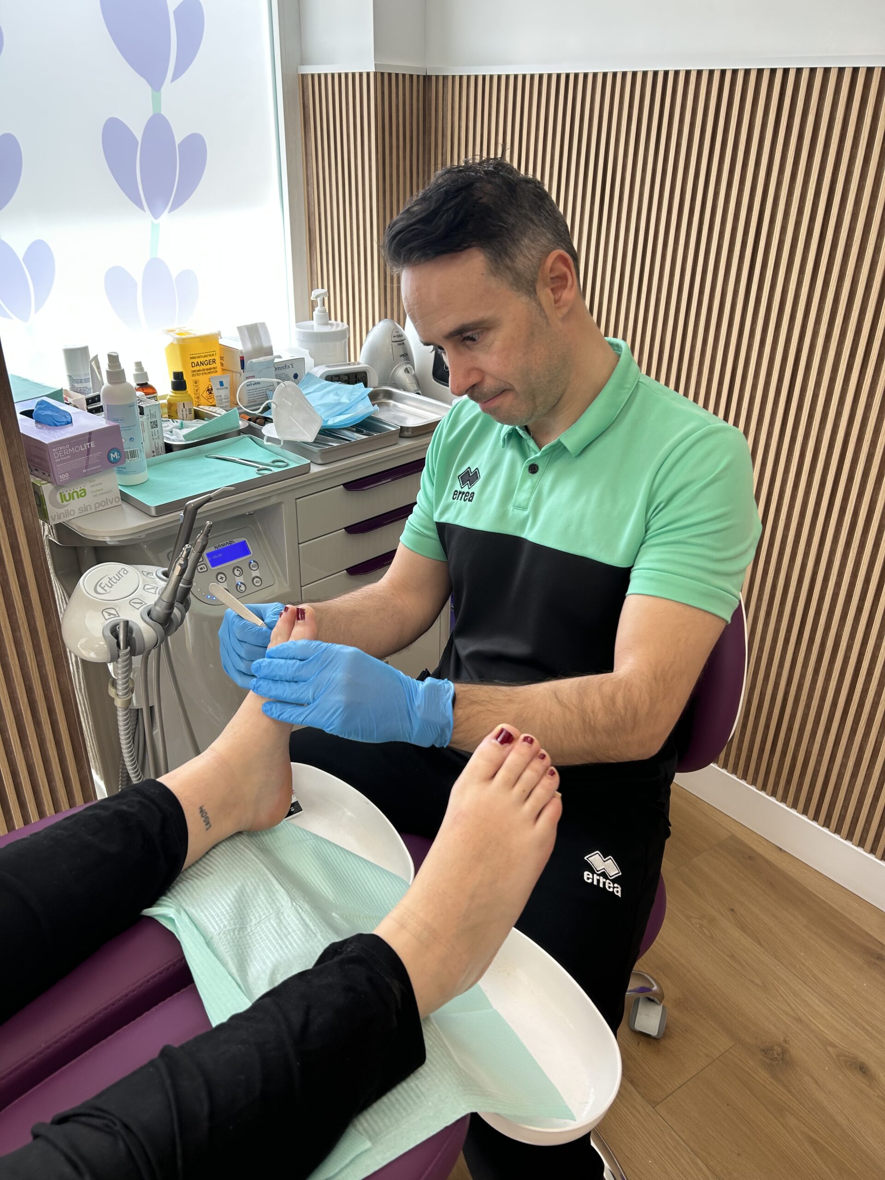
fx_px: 886
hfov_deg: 53.1
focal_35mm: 26
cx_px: 442
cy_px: 590
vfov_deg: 67.3
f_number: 1.5
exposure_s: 1/121
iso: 32
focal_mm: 5.7
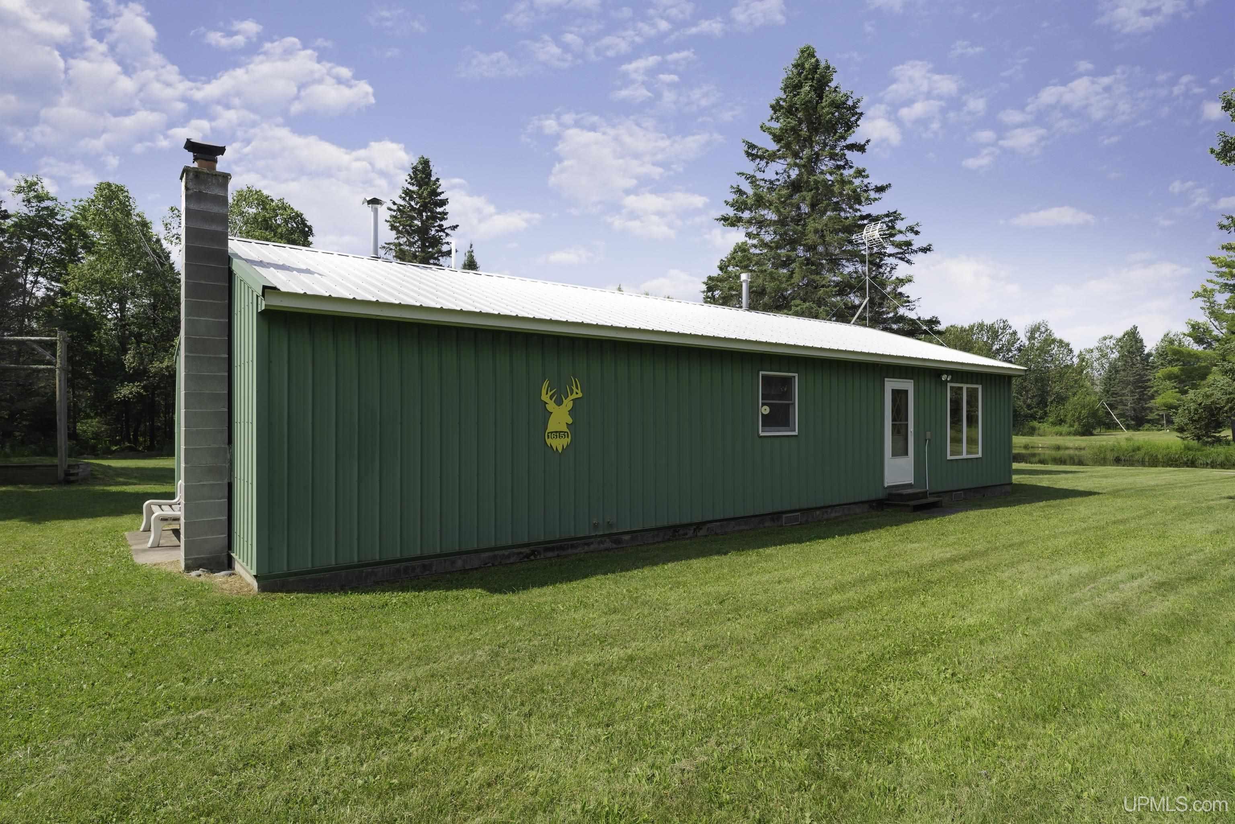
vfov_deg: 61.9
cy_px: 412
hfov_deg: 84.0
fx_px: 686
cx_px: 618
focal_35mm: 20
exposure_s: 1/250
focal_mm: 13.4
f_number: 5.6
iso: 100
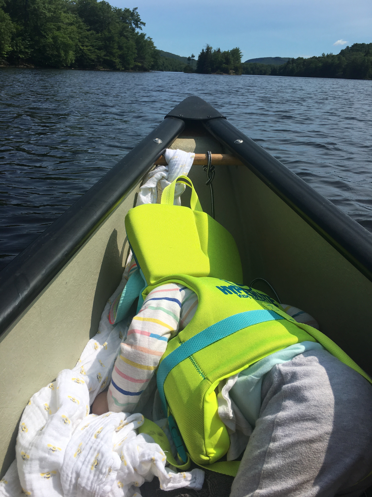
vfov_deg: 61.7
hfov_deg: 48.2
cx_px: 186
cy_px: 248
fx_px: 416
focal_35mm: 29
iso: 25
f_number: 2.2
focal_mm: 4.15
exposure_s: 1/2481
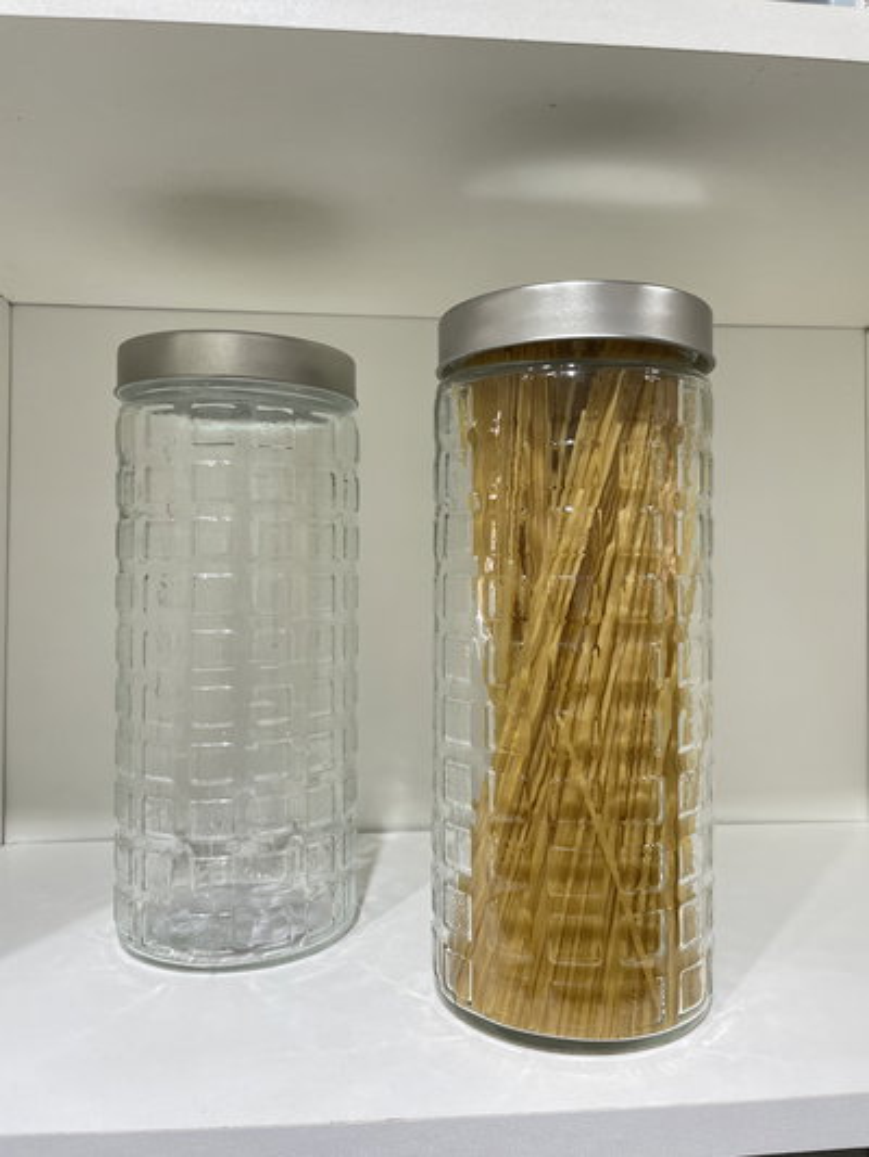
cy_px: 578
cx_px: 434
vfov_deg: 67.3
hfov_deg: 53.1
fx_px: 870
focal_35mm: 26
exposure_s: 1/100
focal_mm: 4.2
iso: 80
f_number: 1.6
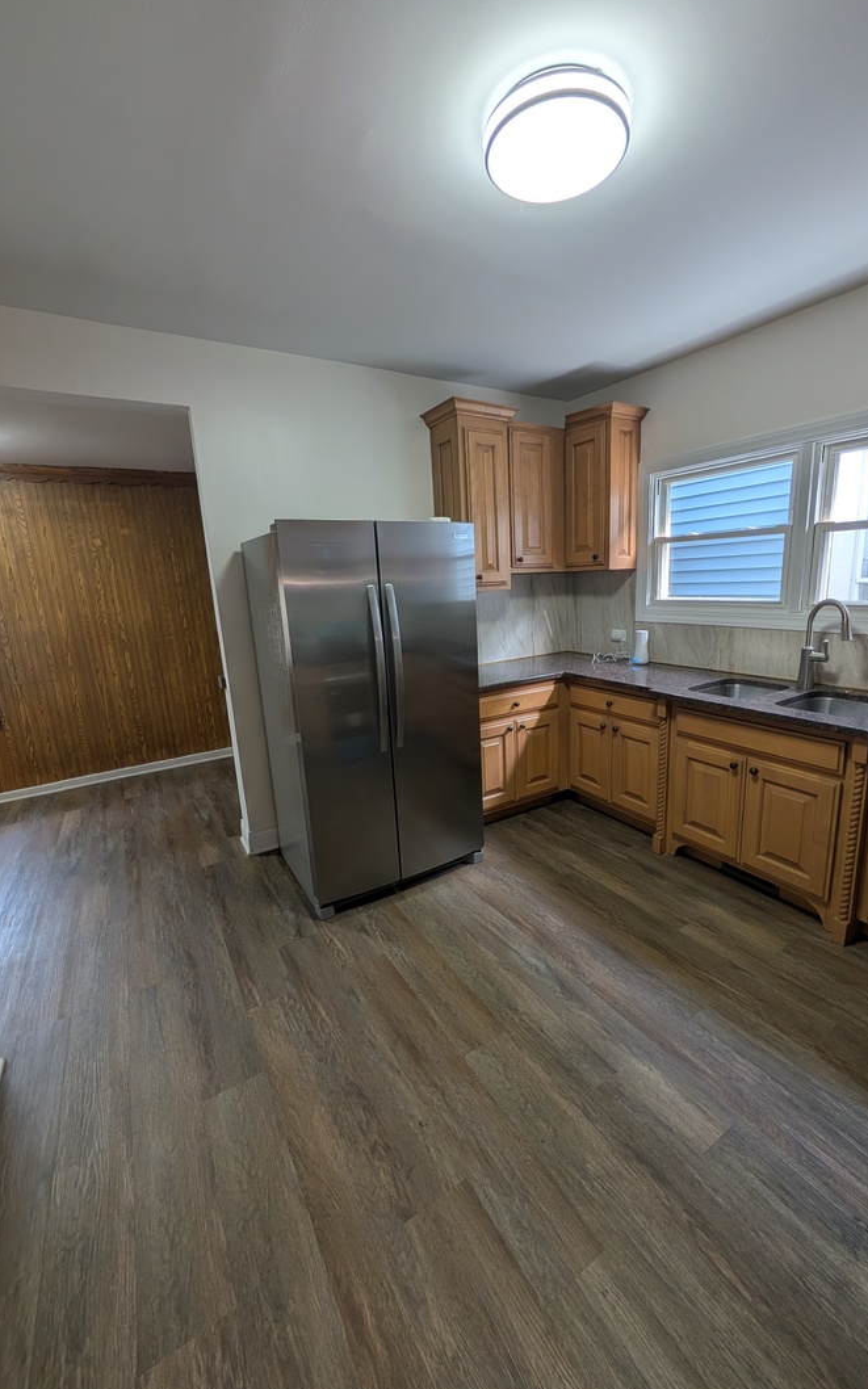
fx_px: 492
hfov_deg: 82.7
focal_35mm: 13
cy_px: 689
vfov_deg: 109.4
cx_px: 466
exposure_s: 1/120
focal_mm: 2.02
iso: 76
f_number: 1.7
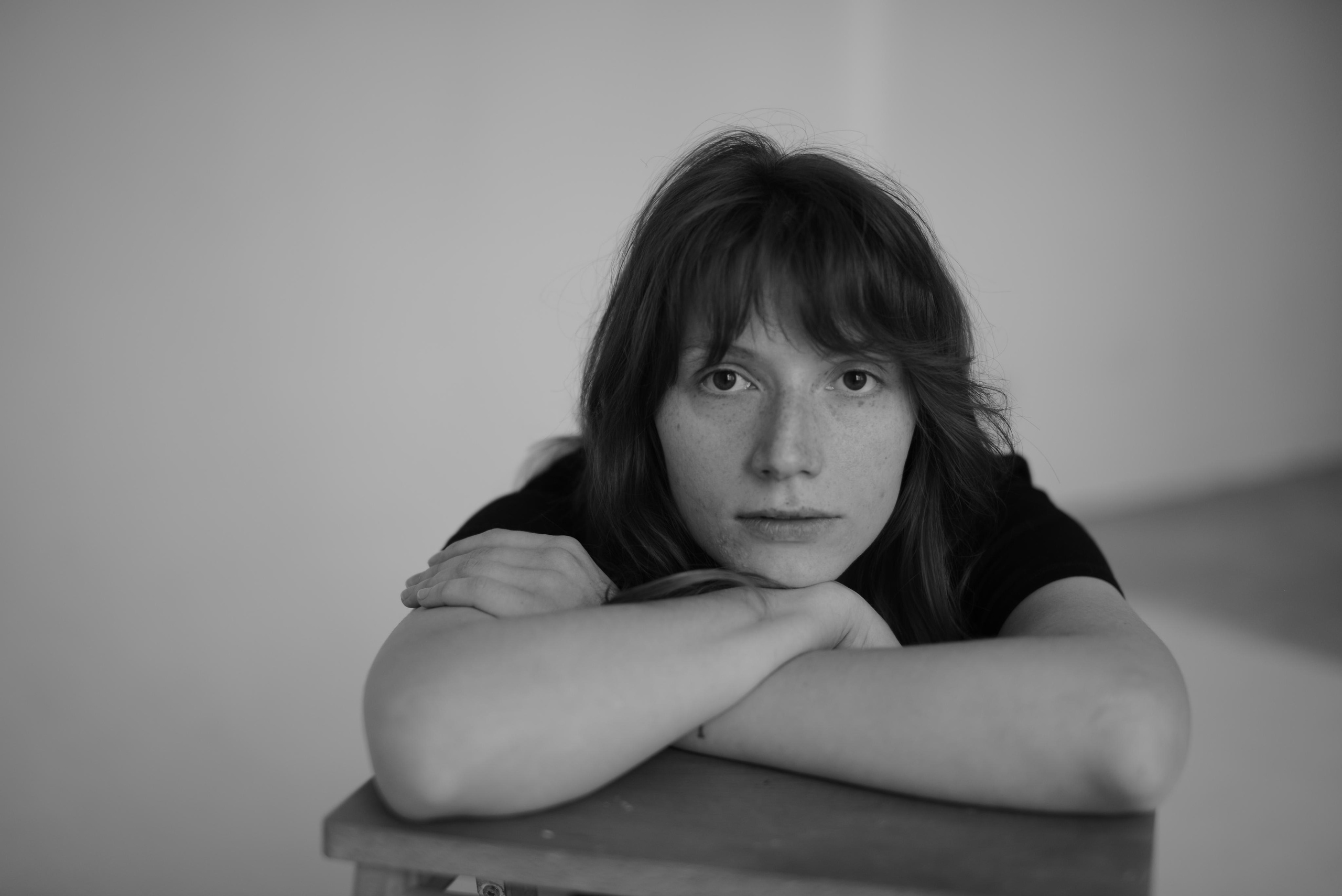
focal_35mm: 50
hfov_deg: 39.6
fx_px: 1865
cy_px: 448
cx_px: 671
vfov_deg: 27.0
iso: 160
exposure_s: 1/200
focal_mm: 50
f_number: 1.8
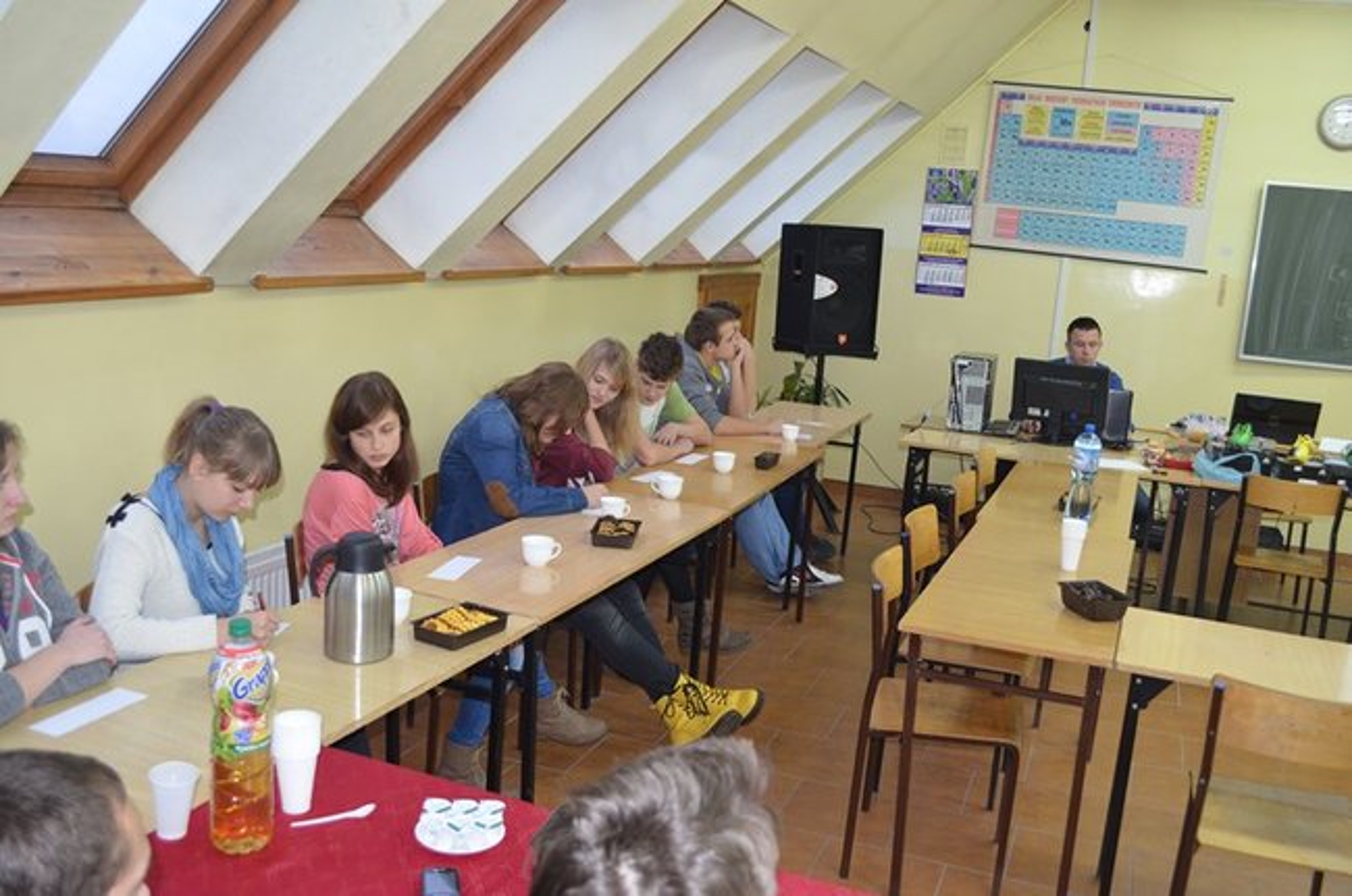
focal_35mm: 33
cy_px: 448
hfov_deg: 57.3
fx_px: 1237
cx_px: 676
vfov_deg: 39.8
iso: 1250
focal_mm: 22
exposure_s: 1/60
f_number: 3.8
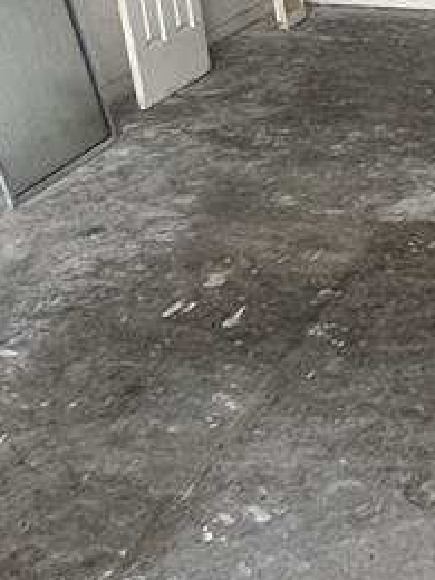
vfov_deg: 31.9
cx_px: 535
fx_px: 1005
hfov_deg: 22.3
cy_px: 194
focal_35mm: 60
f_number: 1.8
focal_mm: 1.57
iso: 250
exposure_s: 1/63
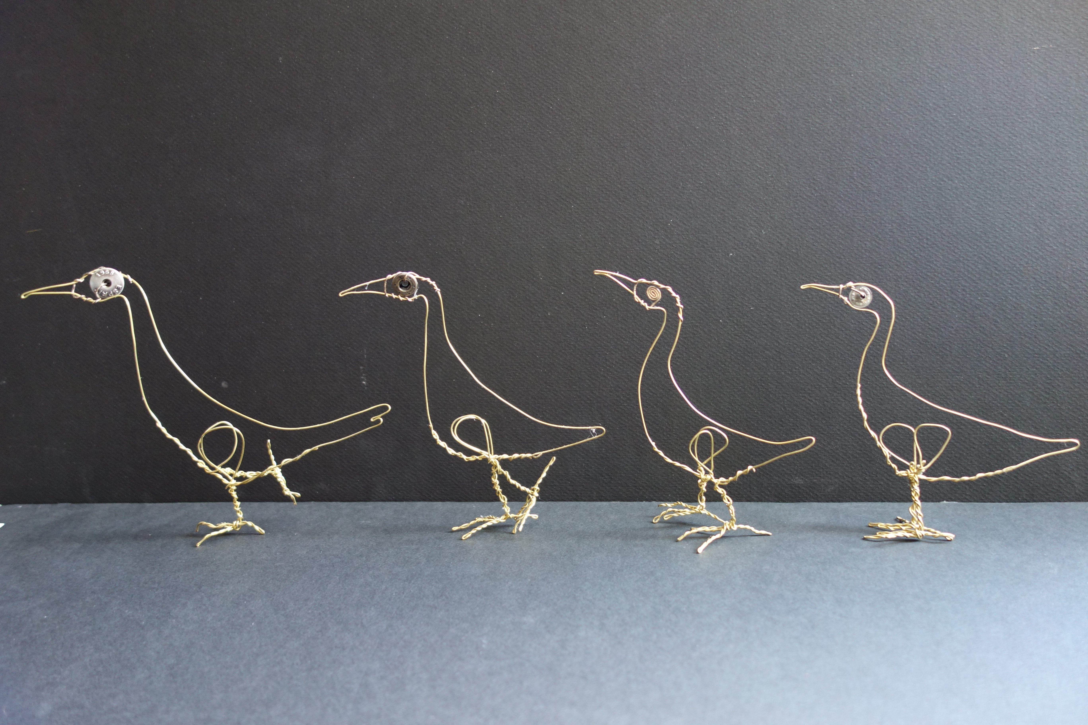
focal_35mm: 28
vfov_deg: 46.4
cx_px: 544
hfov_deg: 65.5
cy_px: 362
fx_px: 846
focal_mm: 10.4
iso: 400
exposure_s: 1/30
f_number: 1.8
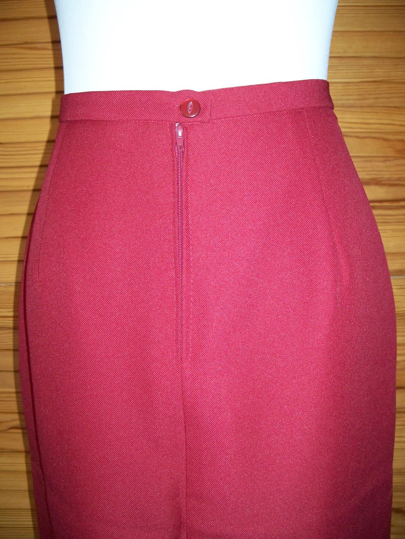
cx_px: 202
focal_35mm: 37
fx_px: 577
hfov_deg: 38.7
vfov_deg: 50.1
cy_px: 270
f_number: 2.8
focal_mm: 7.8
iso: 400
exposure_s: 1/60
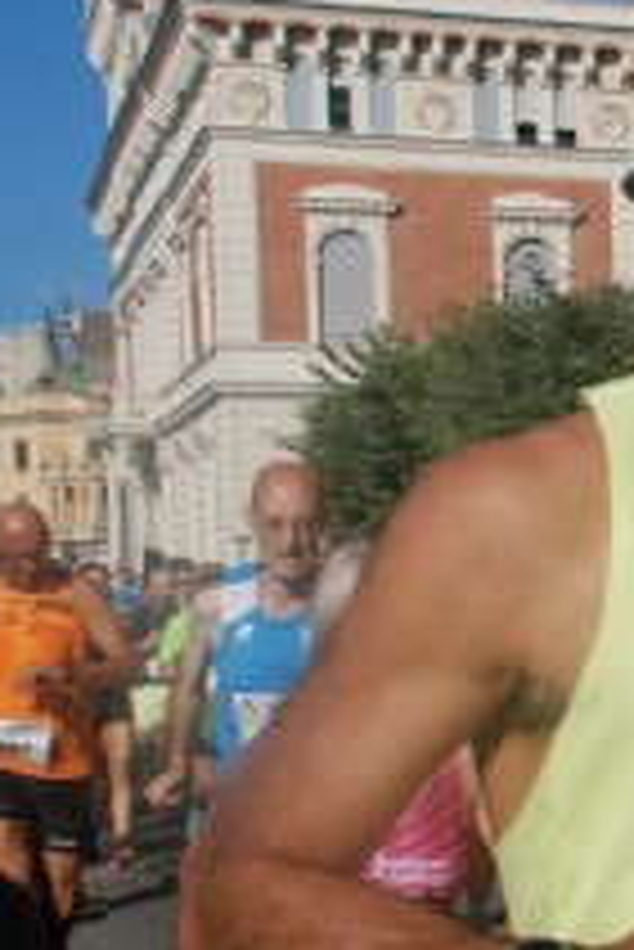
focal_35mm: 94
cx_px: 1133
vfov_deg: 21.4
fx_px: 2479
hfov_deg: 13.2
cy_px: 745
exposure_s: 1/2500
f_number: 9
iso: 1000
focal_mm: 22
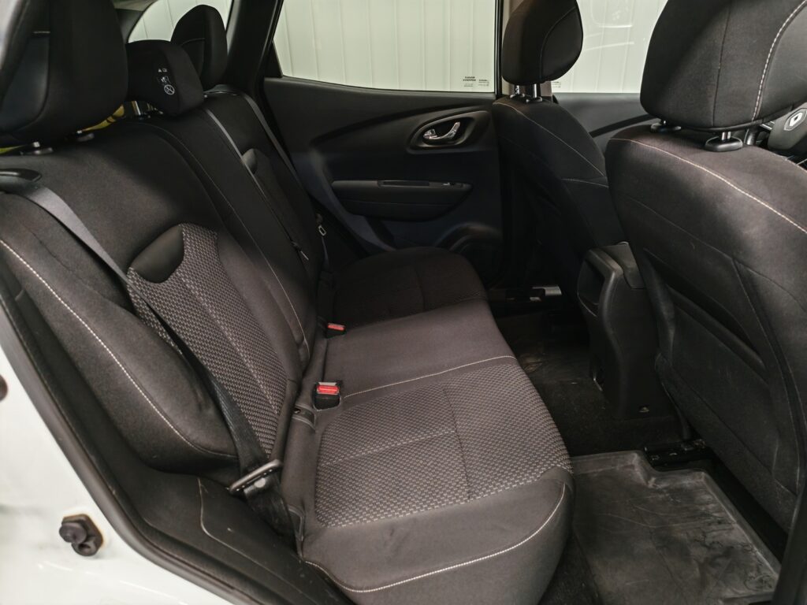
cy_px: 302
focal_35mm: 23
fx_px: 536
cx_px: 404
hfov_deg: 73.9
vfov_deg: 58.9
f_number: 1.6
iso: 200
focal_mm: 5.4
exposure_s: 1/50
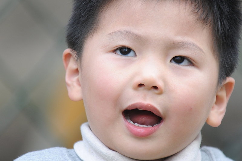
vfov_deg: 2.7
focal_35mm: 510
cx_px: 121
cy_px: 80
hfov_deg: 4.0
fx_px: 3423
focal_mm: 340
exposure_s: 1/160
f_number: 5.6
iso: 200
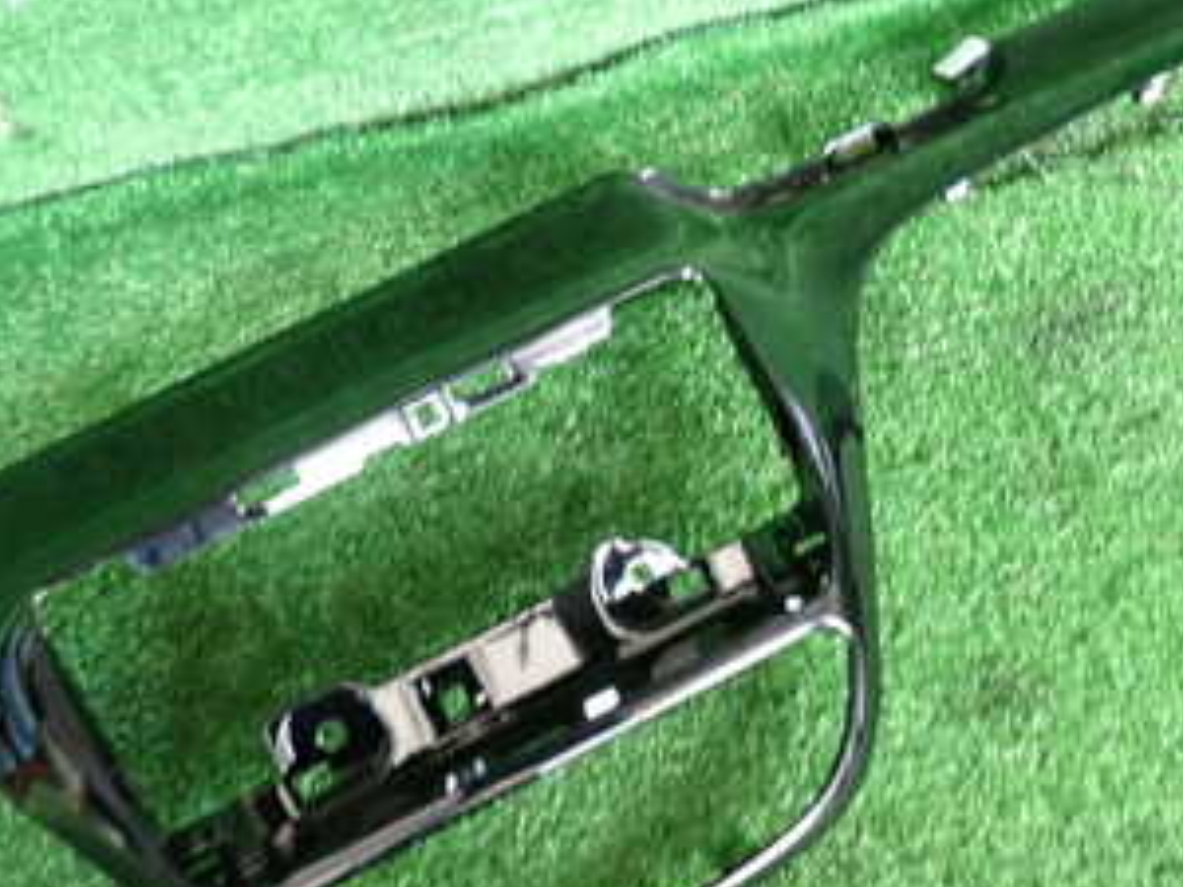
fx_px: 1709
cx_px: 662
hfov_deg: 38.1
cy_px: 536
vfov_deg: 29.0
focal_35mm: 50
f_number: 2
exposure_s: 1/30
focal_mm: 4.5
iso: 250
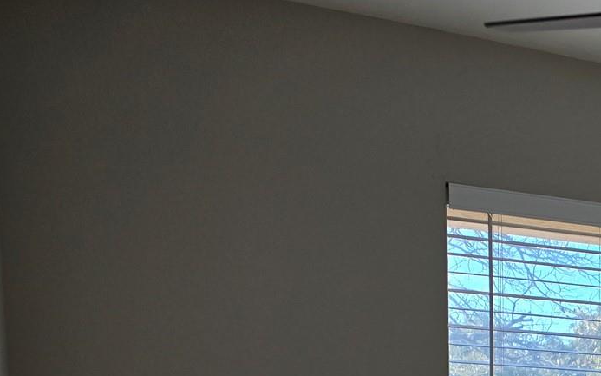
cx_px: 800
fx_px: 1179
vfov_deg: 15.9
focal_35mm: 72
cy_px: 638
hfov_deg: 24.6
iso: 32
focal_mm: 6.3
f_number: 1.7
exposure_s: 1/120
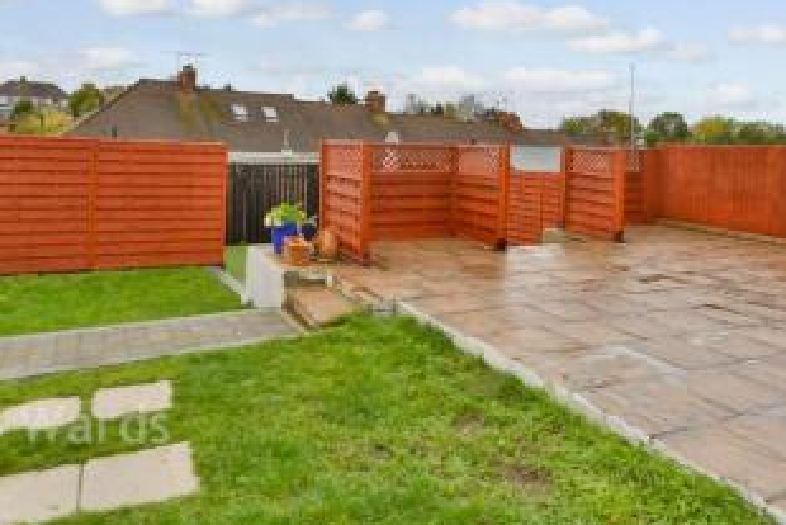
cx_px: 358
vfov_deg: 53.3
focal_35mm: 23
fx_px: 502
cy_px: 148
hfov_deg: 75.9
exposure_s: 1/125
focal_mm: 10
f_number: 5.6
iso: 500
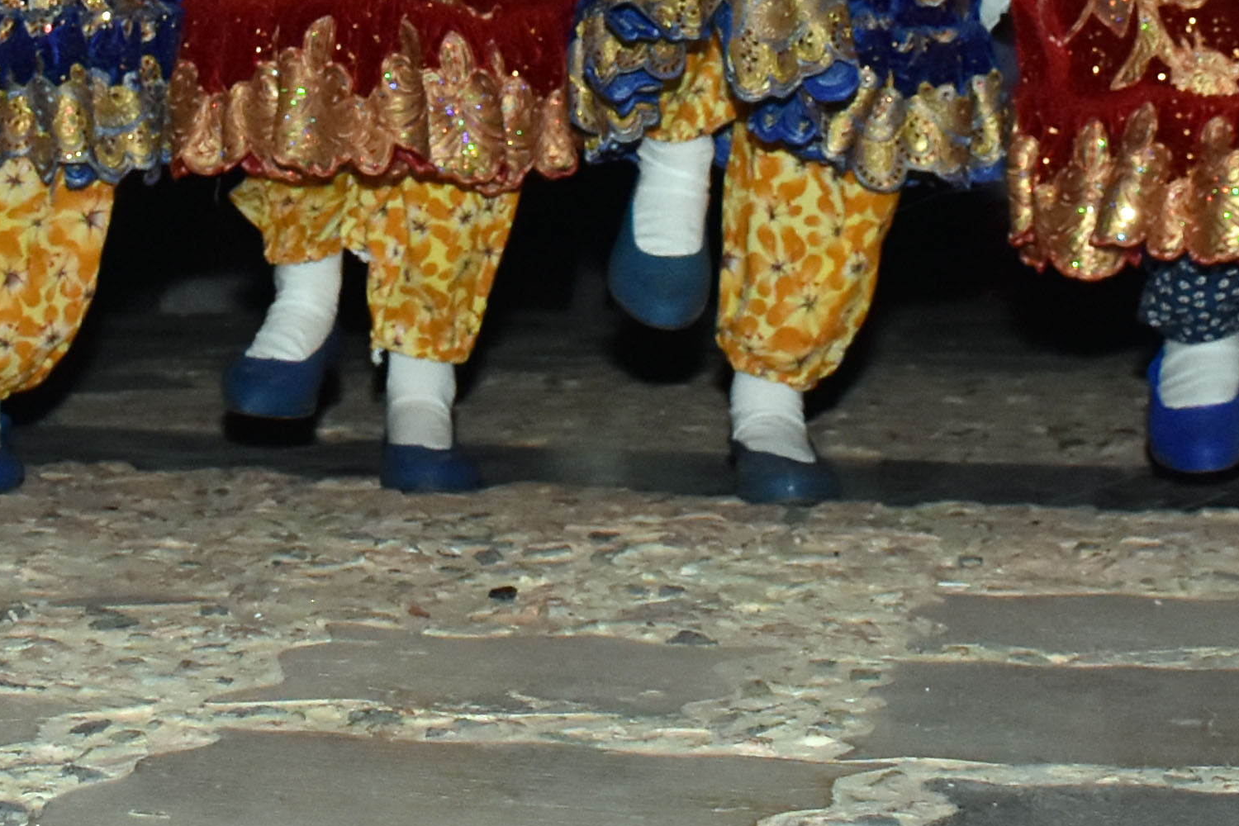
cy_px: -551
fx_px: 3717
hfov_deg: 18.8
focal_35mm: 108
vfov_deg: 11.9
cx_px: 346
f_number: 3.5
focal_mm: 18
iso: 1250
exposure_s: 1/250
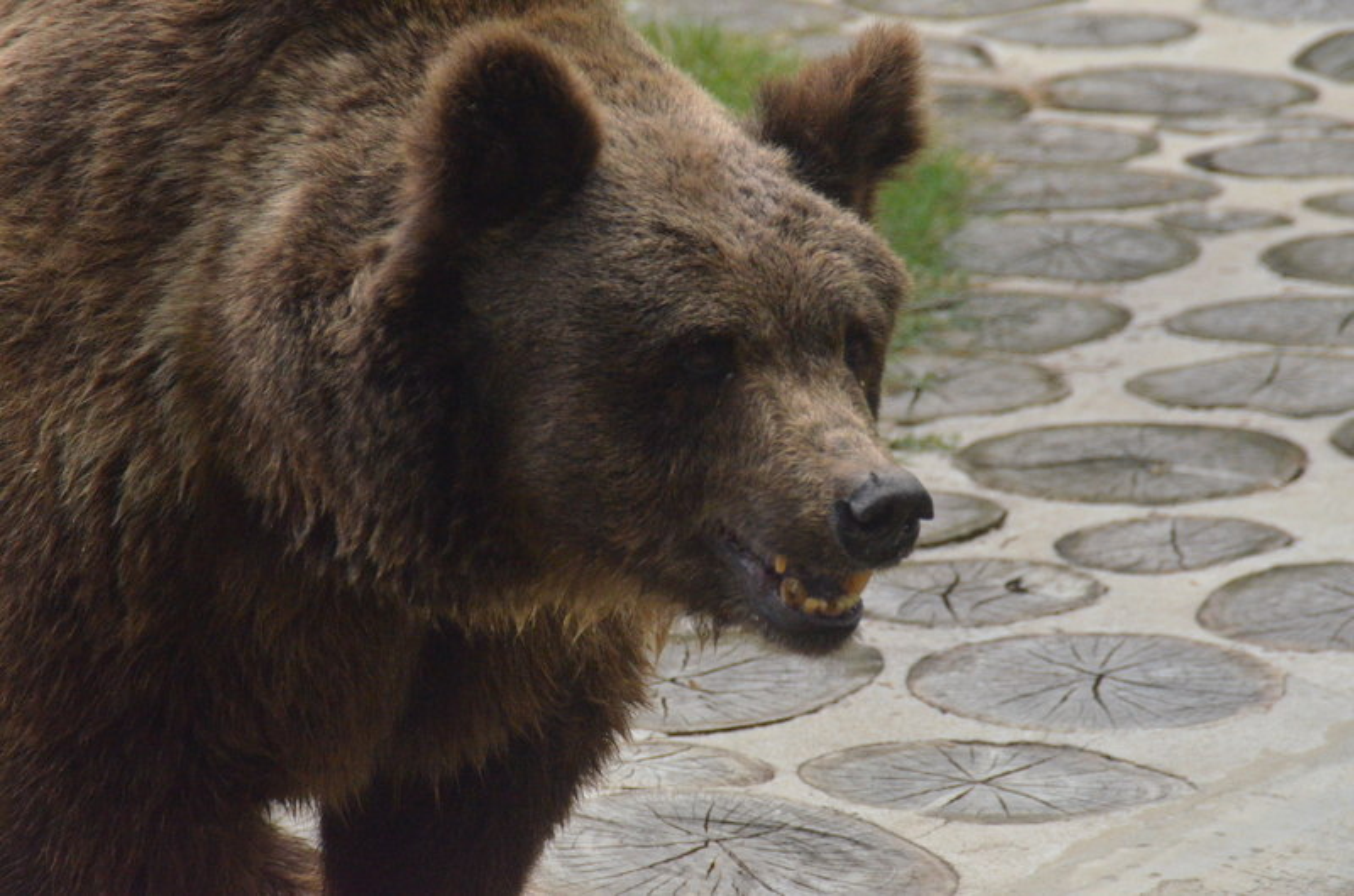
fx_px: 11261
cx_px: 677
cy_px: 448
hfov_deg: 6.9
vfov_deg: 4.6
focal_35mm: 300
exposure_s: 1/6400
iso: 4000
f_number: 10
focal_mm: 200
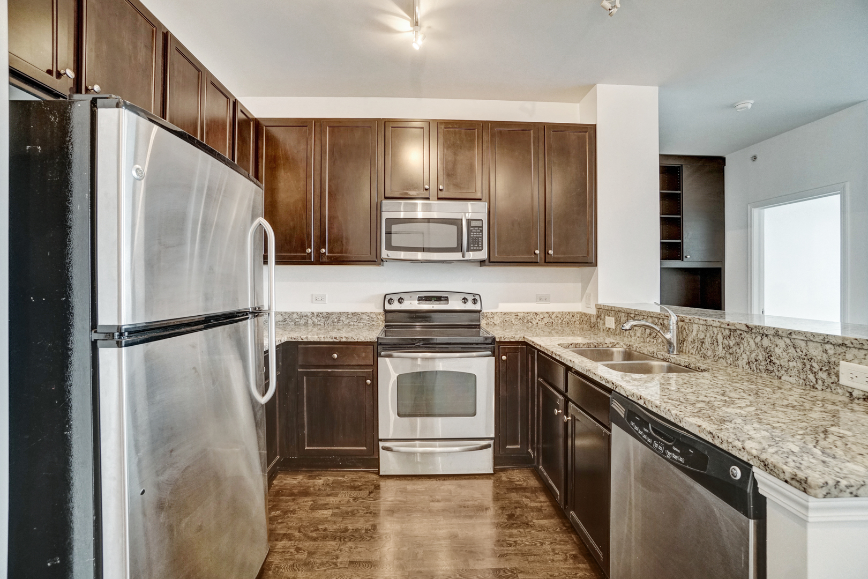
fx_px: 362
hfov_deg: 100.4
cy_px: 290
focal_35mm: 15
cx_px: 434
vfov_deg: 77.3
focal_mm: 10
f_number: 5.6
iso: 1250
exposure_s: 1/40
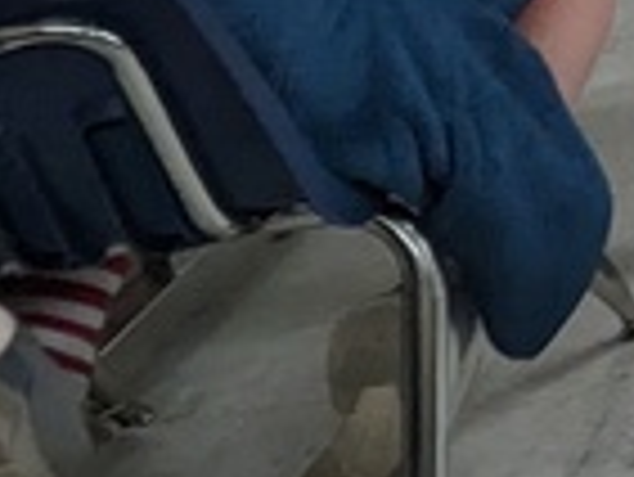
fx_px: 2126
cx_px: 2149
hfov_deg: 9.8
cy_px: -562
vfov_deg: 11.2
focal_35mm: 116
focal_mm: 2.22
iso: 35
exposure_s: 1/53.5
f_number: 2.2
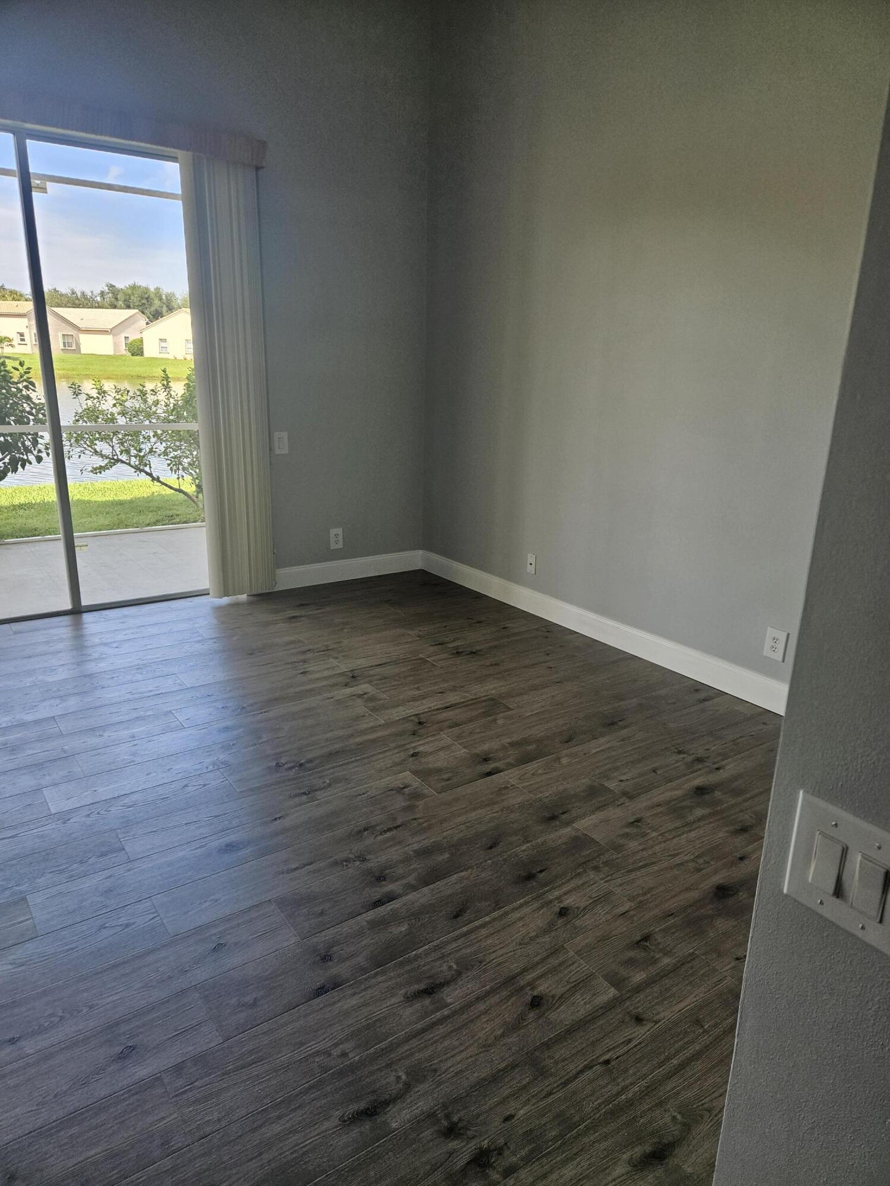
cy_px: 593
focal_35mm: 23
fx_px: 788
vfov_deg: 73.9
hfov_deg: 58.9
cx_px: 445
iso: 40
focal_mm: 5.4
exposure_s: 1/120
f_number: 1.8
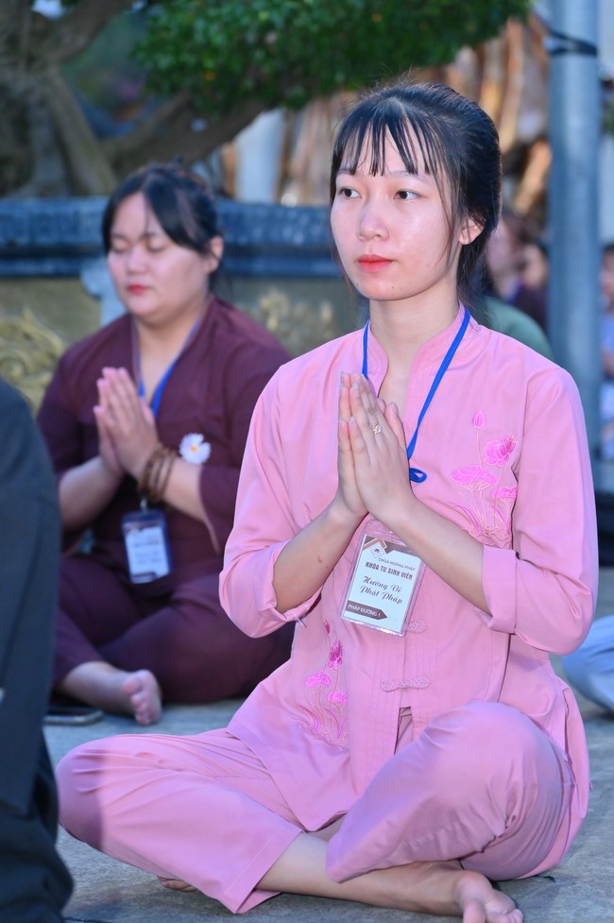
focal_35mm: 120
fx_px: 3074
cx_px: 307
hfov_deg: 11.4
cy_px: 462
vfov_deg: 17.1
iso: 2500
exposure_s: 1/100
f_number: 5
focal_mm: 120
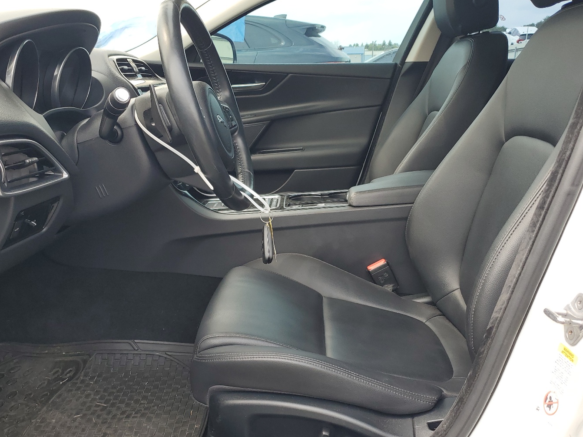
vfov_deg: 45.3
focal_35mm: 31
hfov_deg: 58.3
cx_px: 275
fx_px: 522
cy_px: 252
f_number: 1.5
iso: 50
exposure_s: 1/417
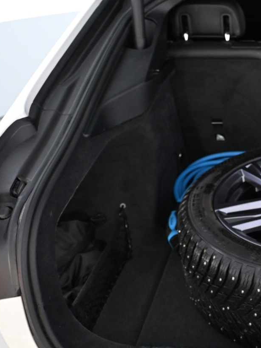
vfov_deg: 36.5
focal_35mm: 52
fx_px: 527
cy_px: 192
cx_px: 309
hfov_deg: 25.2
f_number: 3.8
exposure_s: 1/30
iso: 1400
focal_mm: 18.5
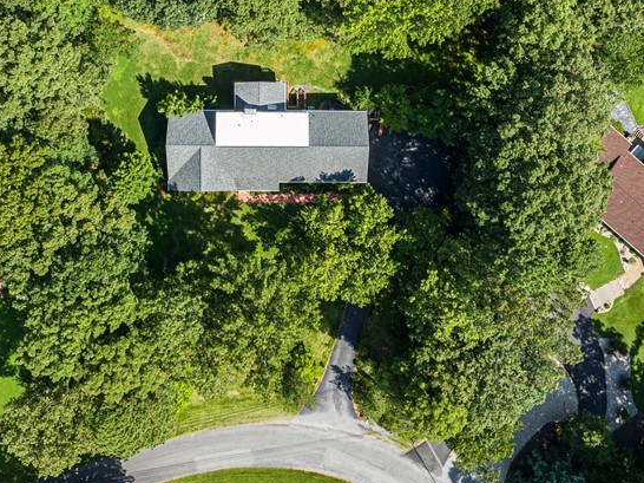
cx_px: 287
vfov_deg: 31.7
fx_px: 837
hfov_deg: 42.0
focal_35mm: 45
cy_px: 137
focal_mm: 12.29
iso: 100
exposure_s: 1/100
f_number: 8
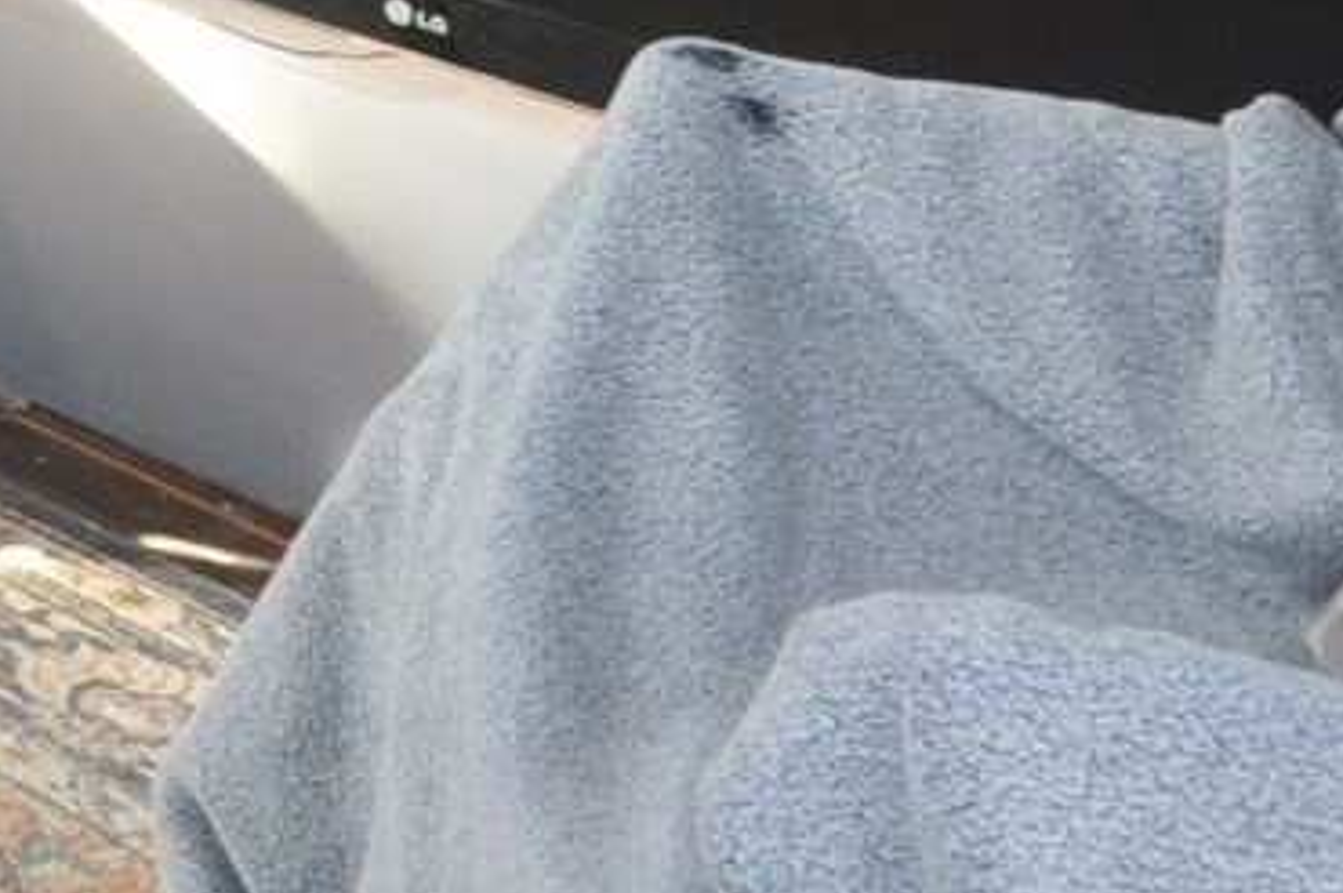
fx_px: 3094
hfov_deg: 14.8
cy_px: -1024
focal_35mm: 83
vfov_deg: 13.5
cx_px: -1895
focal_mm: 10
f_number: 11
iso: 400
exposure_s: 1/6
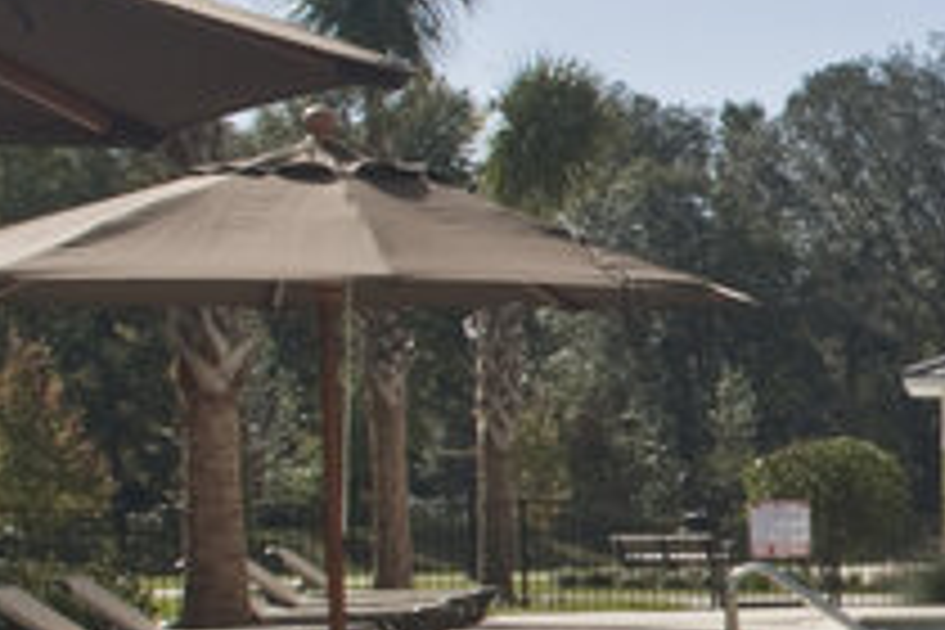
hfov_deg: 15.7
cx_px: 1998
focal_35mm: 97
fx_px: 2546
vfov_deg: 14.1
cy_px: 405
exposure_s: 1/30
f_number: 22
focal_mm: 17
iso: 100
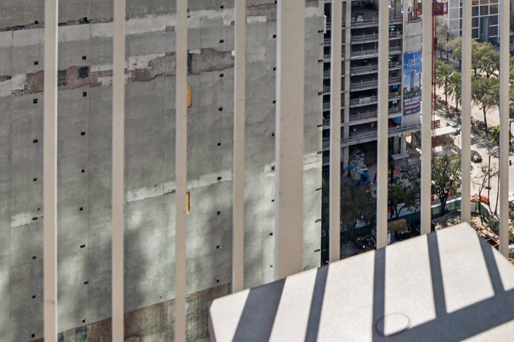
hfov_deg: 36.7
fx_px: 657
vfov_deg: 25.6
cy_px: -87
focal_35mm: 46
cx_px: 554
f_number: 8
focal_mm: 18
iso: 400
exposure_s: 1/2500
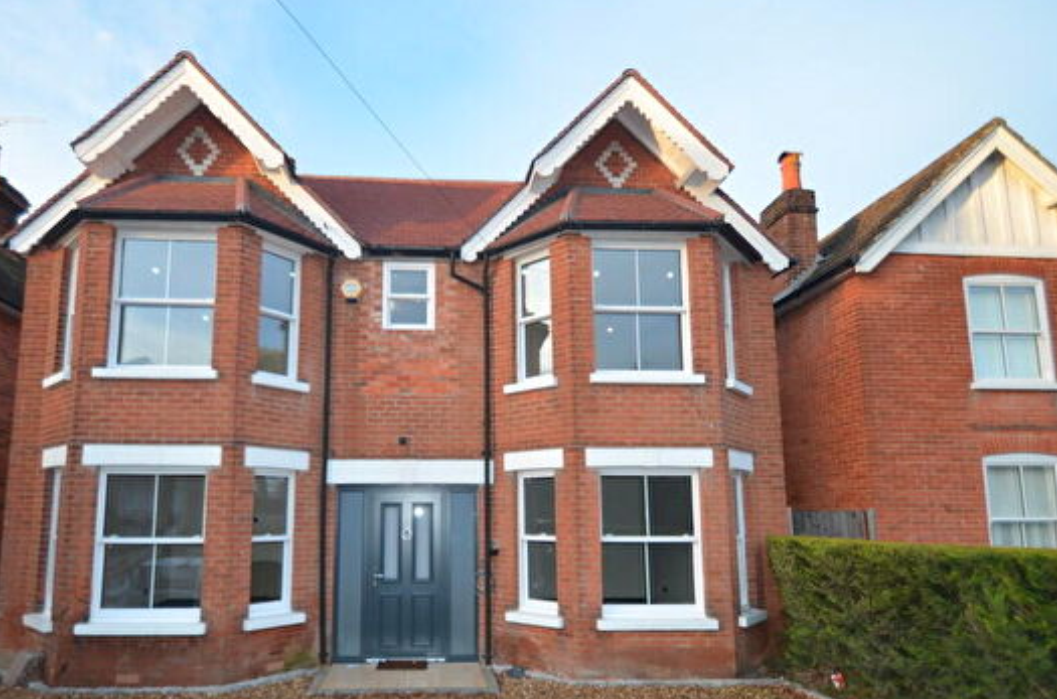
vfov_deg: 60.7
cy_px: 442
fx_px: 586
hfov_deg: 83.4
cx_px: 441
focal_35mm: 20
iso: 180
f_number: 3.5
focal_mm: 10
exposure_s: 1/200
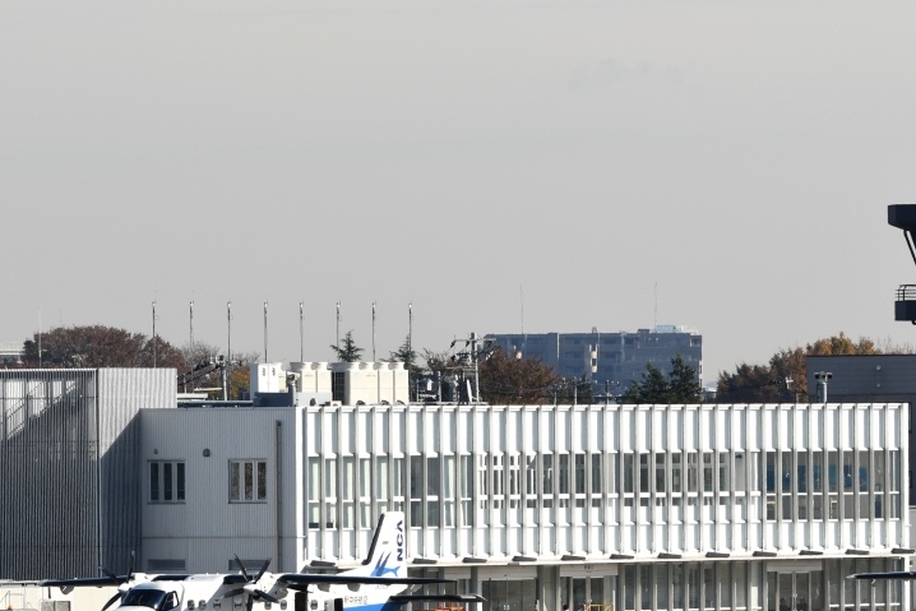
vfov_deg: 3.1
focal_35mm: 449
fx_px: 11426
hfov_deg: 4.6
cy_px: 427
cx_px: 615
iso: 400
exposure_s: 1/1000
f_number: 8
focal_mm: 210
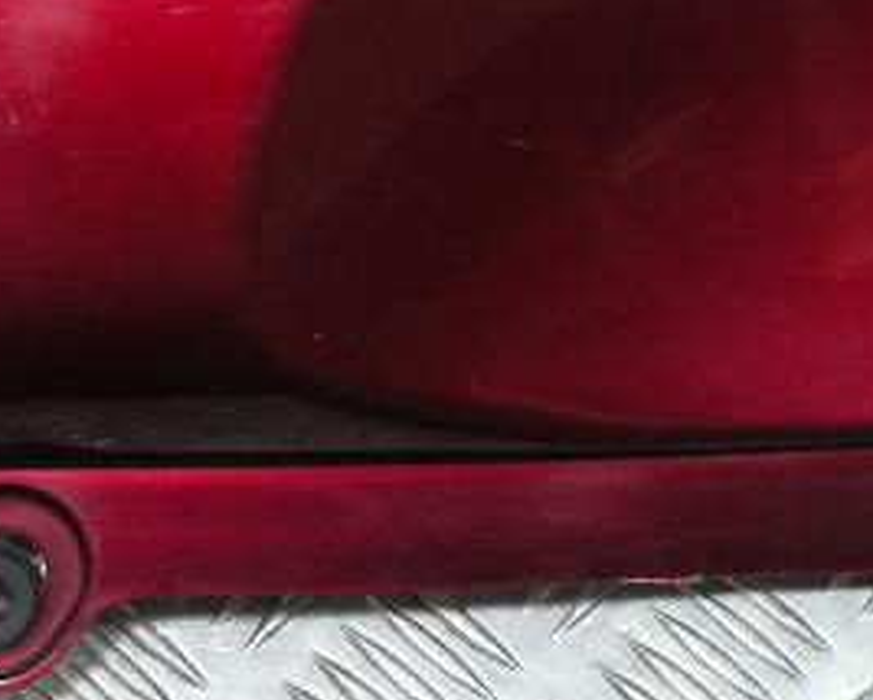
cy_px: -137
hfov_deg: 18.8
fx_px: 2611
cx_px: 157
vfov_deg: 14.8
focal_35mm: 101
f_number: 2.8
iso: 72
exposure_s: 1/59.6
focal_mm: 4.7
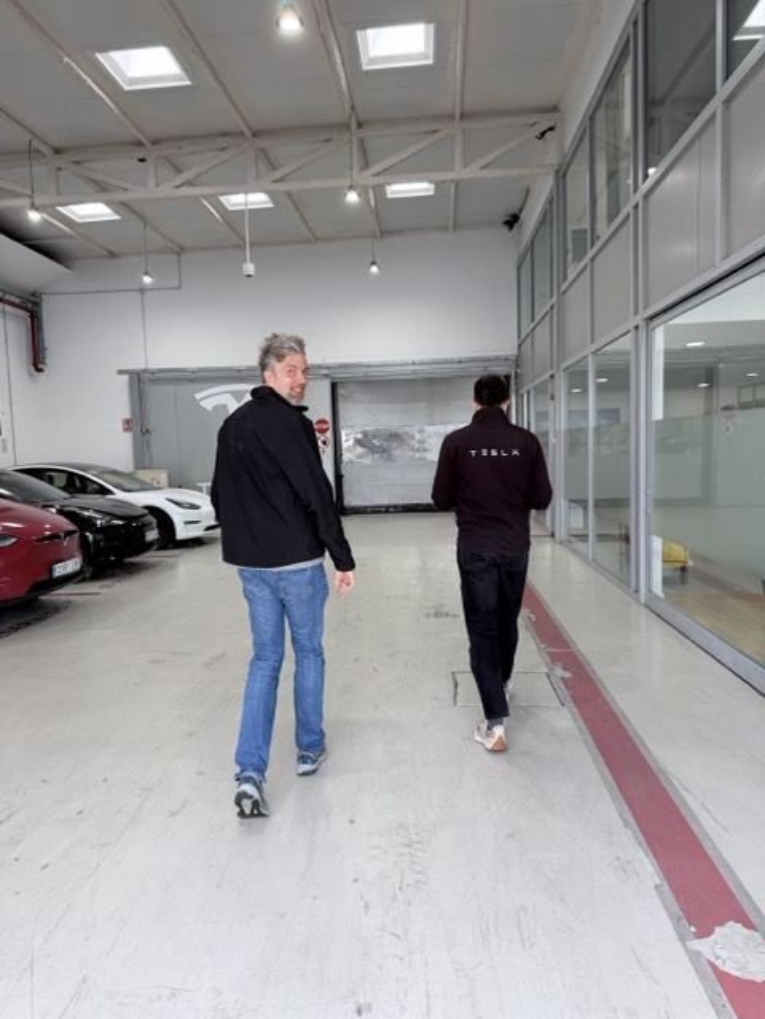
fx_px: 707
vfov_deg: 71.6
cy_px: 510
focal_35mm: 24
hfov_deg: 56.8
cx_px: 382
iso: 80
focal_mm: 6.76
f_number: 1.78
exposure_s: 1/210
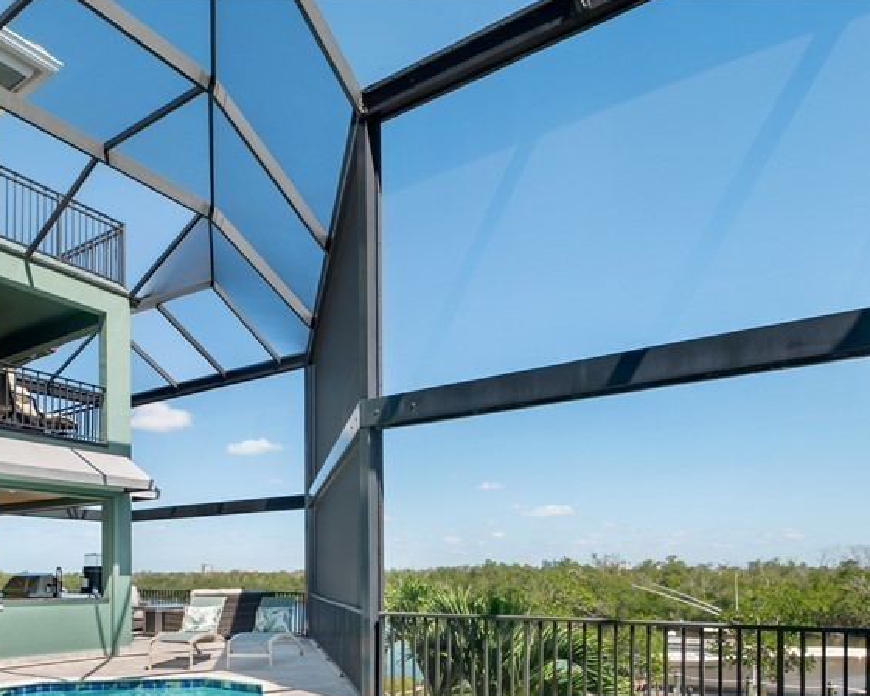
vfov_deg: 51.8
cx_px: 382
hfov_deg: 67.9
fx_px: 644
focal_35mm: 25
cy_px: 590
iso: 200
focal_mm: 7
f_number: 7.1
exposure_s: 1/80
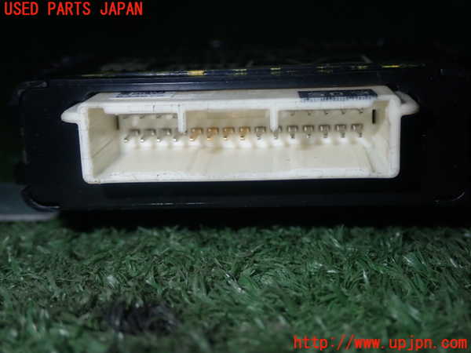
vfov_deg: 27.0
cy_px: 176
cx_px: 236
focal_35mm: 54
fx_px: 735
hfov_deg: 35.5
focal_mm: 9.65
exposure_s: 1/50
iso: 200
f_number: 10
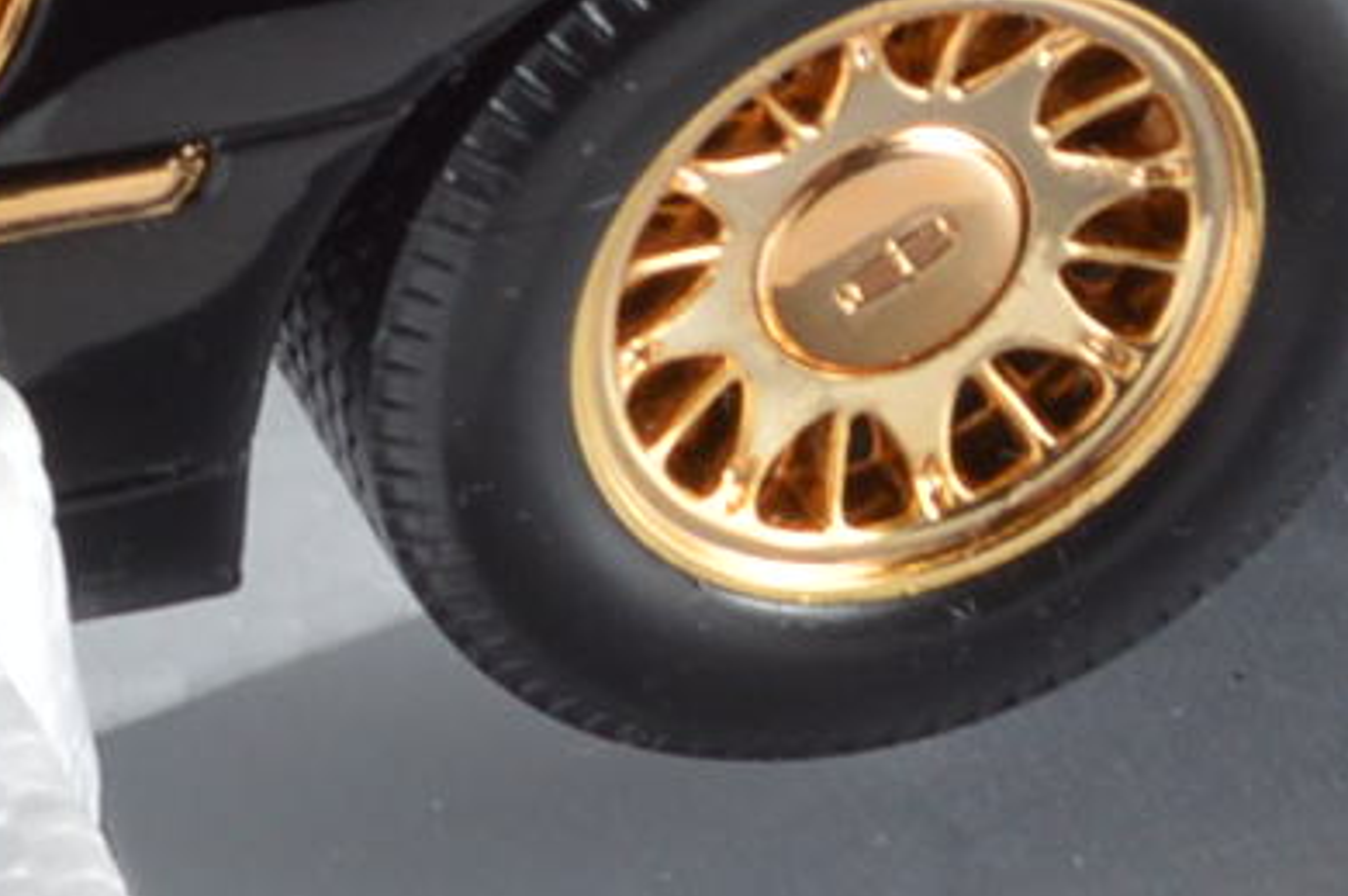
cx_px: 3546
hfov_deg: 4.6
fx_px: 16455
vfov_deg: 3.1
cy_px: -1650
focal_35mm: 440
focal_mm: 38
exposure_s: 1/125
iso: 200
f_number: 11
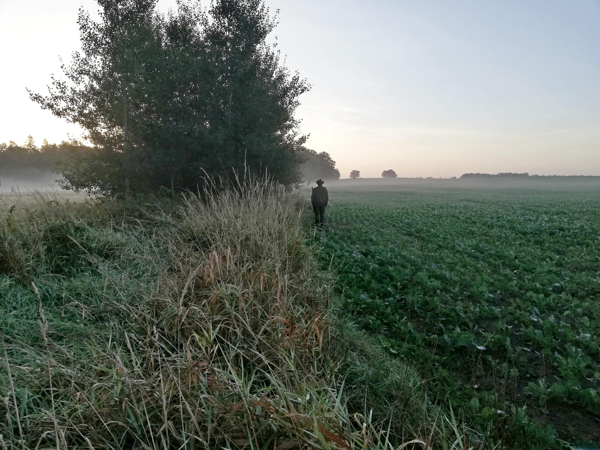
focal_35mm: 27
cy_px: 225
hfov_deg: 65.3
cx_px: 300
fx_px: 468
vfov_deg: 51.4
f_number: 2.2
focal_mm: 3.81
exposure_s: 1/162
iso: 50
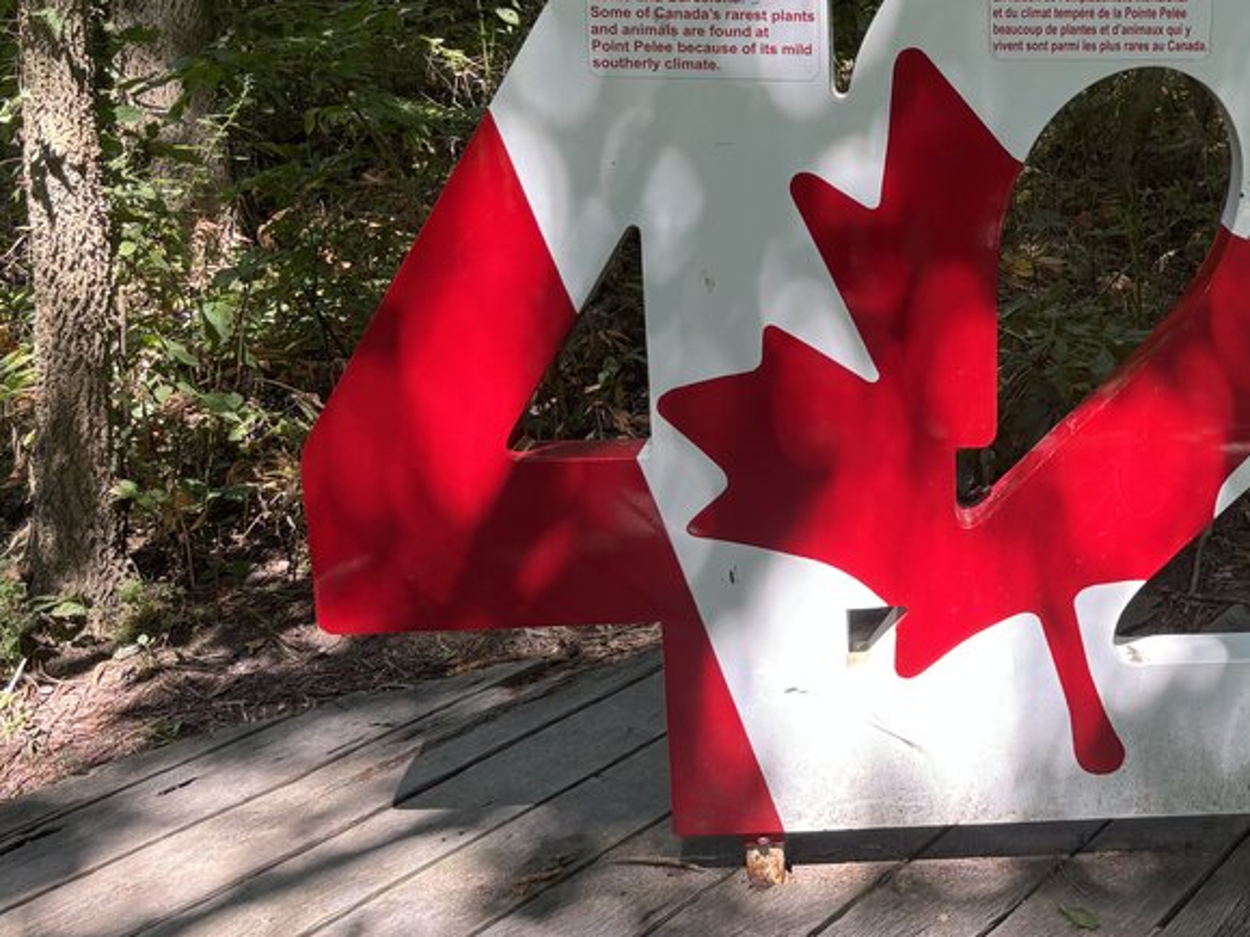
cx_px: 1064
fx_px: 1661
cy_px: 296
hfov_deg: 39.0
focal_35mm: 46
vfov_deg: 31.2
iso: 40
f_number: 1.6
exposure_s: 1/121
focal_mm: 5.96
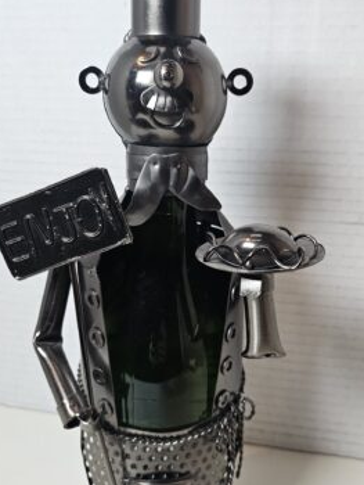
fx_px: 490
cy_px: 250
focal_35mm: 35
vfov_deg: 52.6
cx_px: 179
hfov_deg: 40.7
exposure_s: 1/120
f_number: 1.7
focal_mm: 6.3
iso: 160
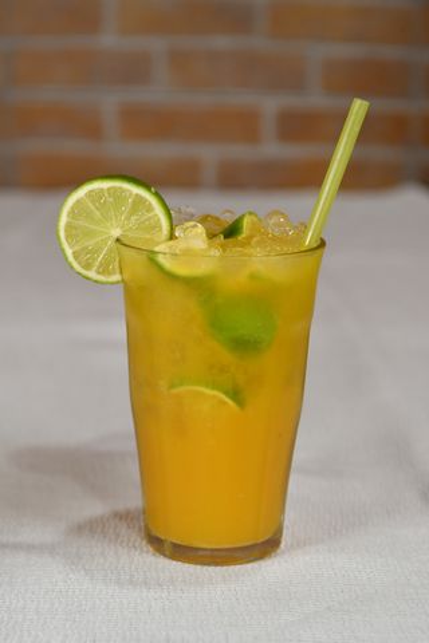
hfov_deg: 16.7
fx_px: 1466
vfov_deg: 24.8
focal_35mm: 82
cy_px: 322
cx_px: 214
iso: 320
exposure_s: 1/60
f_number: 3.5
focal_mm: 55
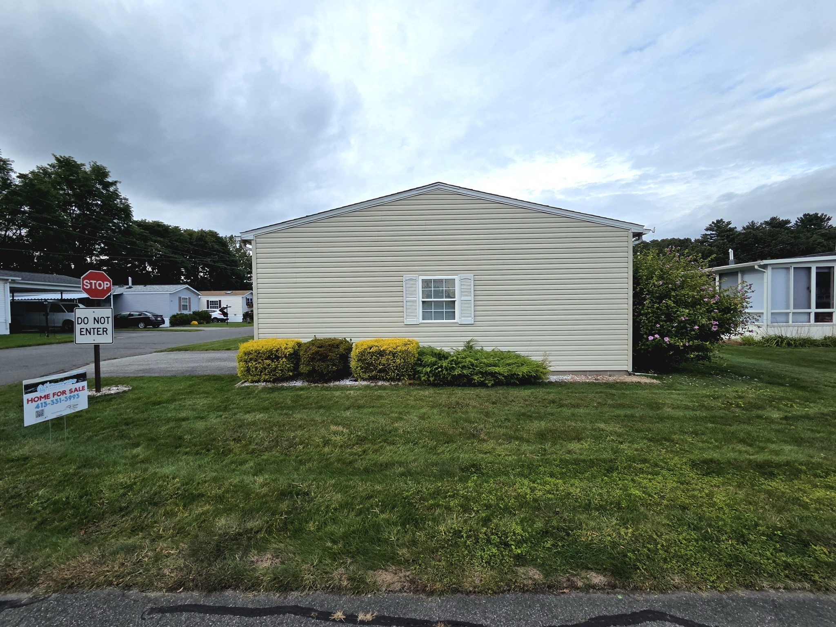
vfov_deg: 89.9
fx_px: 314
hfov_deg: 106.2
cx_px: 418
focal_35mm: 13
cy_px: 314
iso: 50
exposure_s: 1/1250
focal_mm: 2.2
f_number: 2.2
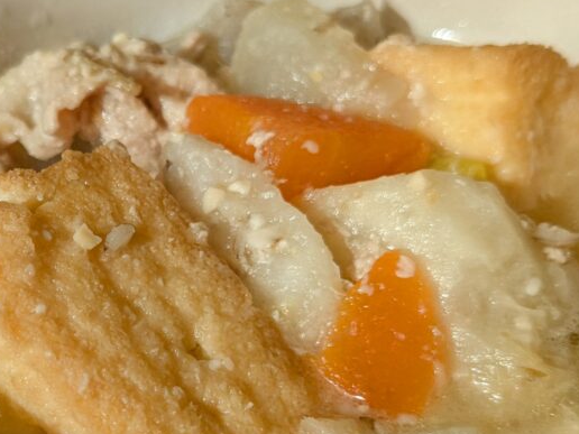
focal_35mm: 67
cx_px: 74
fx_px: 1121
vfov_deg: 21.8
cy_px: 296
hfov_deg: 28.0
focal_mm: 4.38
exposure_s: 1/477
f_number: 1.73
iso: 54
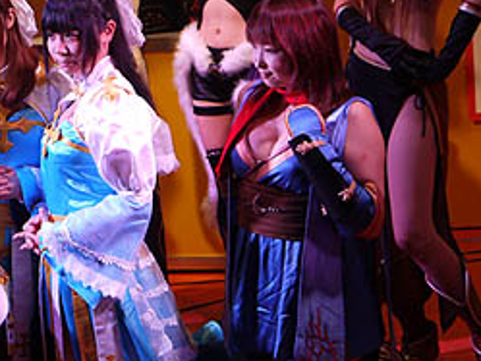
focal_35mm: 93
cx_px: 46
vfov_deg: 15.9
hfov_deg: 20.6
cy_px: 104
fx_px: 1293
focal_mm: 23
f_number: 4.4
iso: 125
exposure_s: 1/60
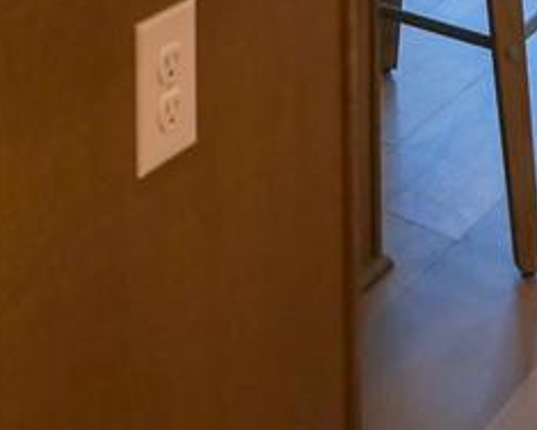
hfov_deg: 20.0
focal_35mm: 92
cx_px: -34
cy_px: -650
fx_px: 1462
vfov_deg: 12.5
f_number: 4
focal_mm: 16
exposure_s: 1/160
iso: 400
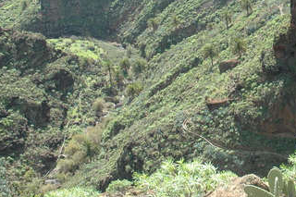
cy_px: 21
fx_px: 666
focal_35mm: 81
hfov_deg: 23.8
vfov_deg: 16.6
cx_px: 309
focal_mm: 24
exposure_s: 1/200
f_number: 7.1
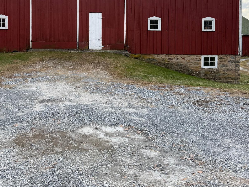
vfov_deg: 34.1
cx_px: 85
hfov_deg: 45.2
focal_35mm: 41
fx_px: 295
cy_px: 39
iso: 100
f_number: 1.78
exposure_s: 1/1855
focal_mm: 6.76
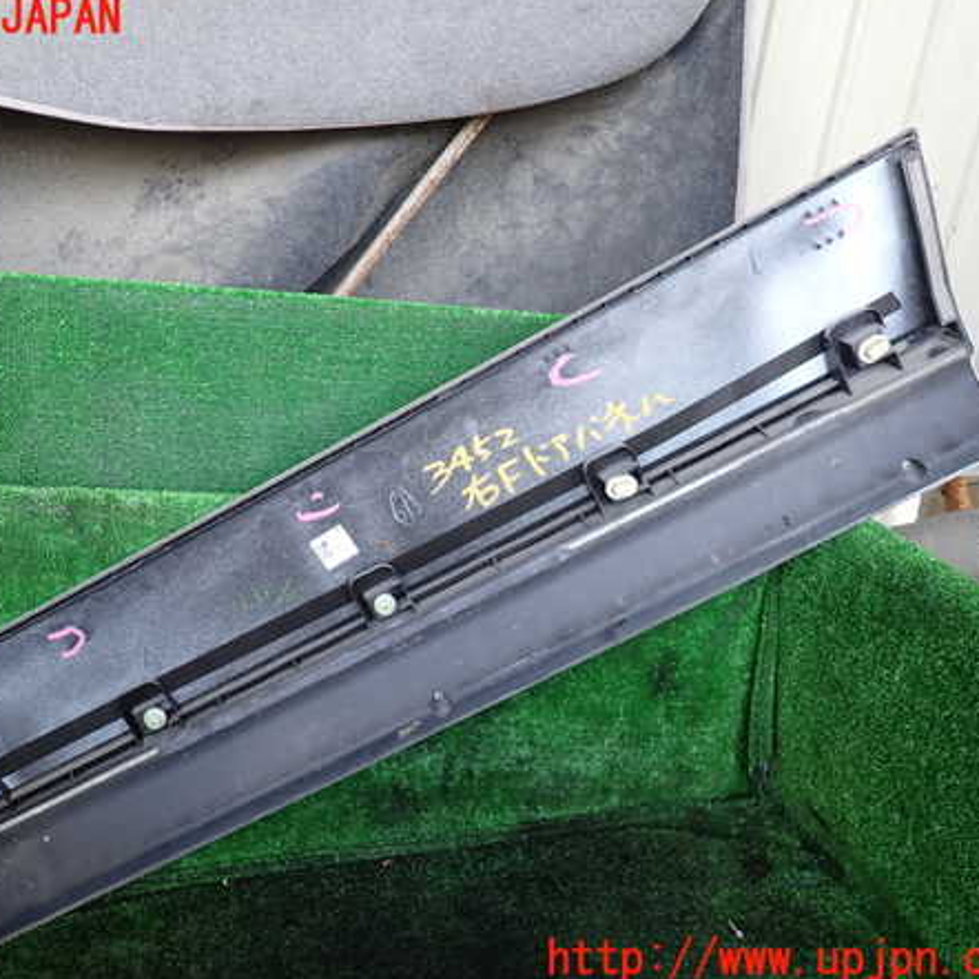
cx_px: 383
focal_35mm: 30
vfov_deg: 54.0
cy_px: 490
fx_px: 960
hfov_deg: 53.6
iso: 125
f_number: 2
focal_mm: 4.5
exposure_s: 1/60
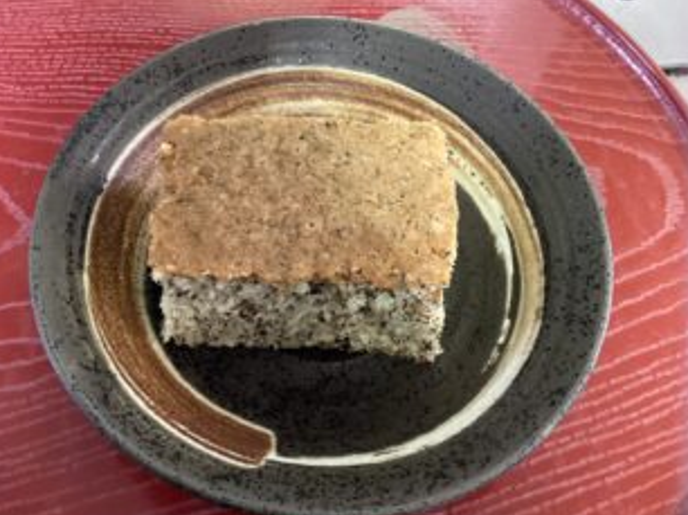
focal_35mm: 38
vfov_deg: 37.7
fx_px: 755
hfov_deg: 48.8
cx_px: 289
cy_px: 275
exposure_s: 1/30
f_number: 2.4
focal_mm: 3.3
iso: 640
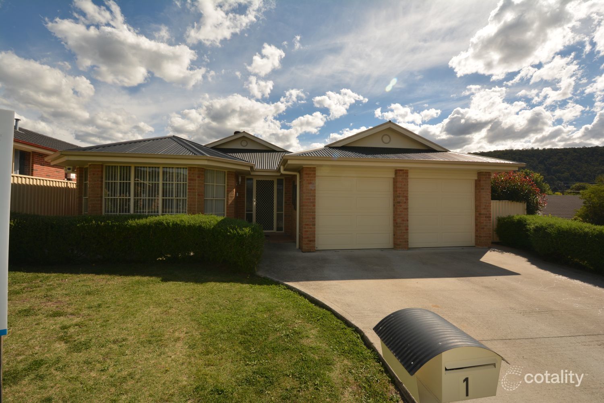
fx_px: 252
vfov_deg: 77.3
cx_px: 302
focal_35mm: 15
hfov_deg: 100.4
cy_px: 202
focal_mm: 10
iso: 100
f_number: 10
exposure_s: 1/200
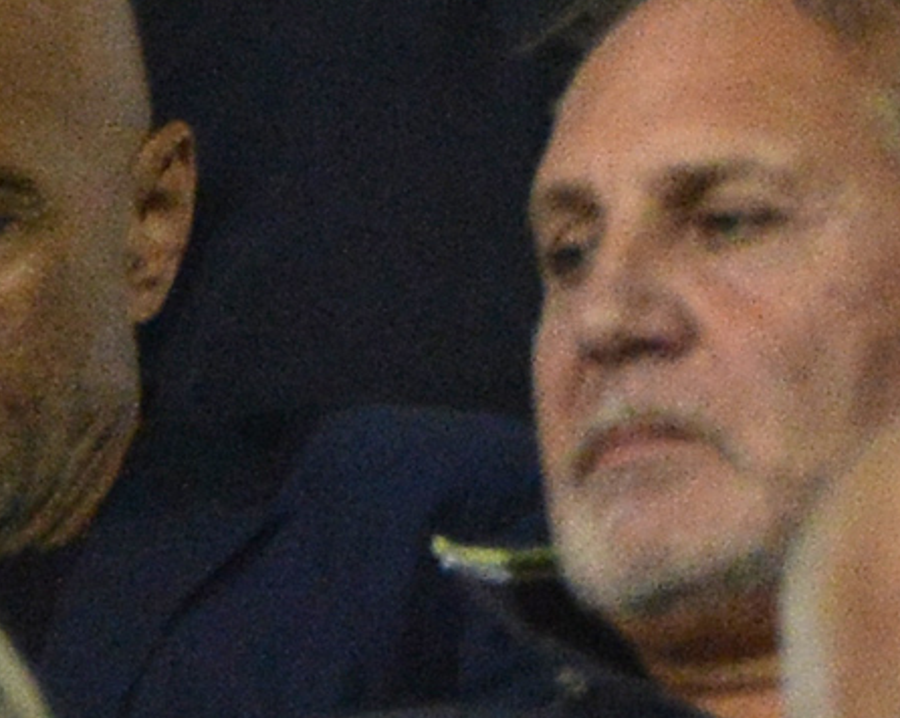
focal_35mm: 1011
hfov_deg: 1.9
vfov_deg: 1.5
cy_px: 373
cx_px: 54
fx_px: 26906
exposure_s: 1/320
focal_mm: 400
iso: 2500
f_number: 5.6
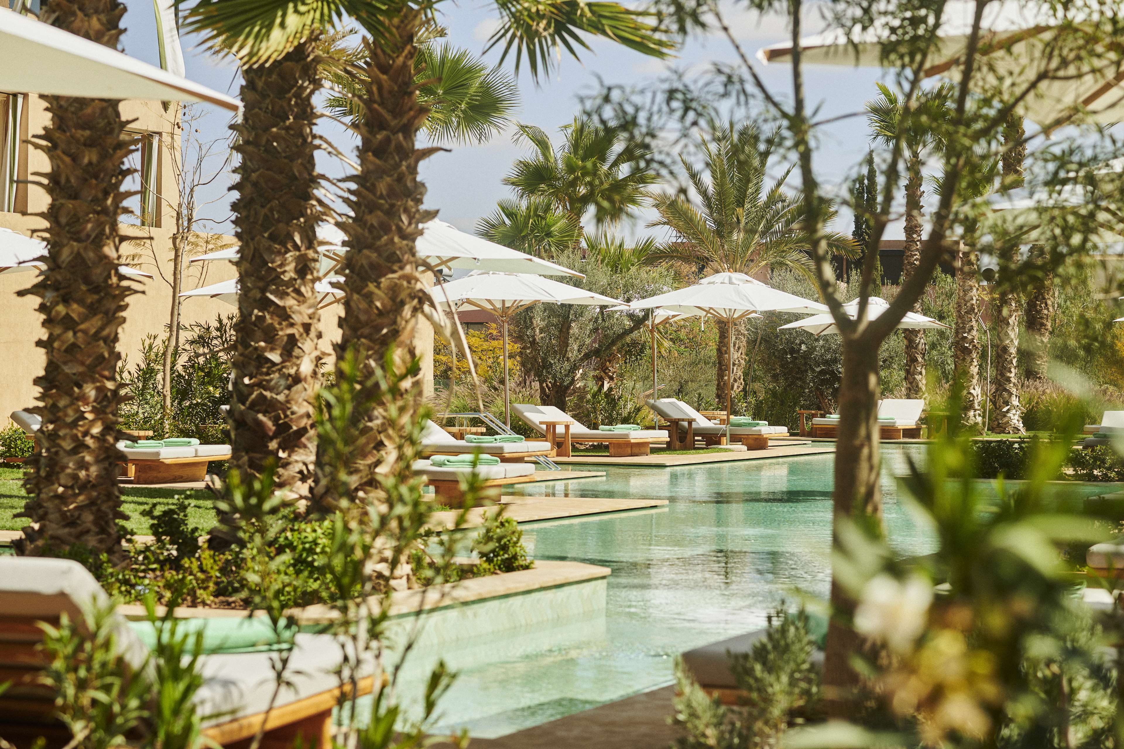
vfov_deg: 16.1
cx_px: 562
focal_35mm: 85
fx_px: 2654
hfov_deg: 23.9
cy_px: 374
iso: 100
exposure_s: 1/640
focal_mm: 85
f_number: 5.6
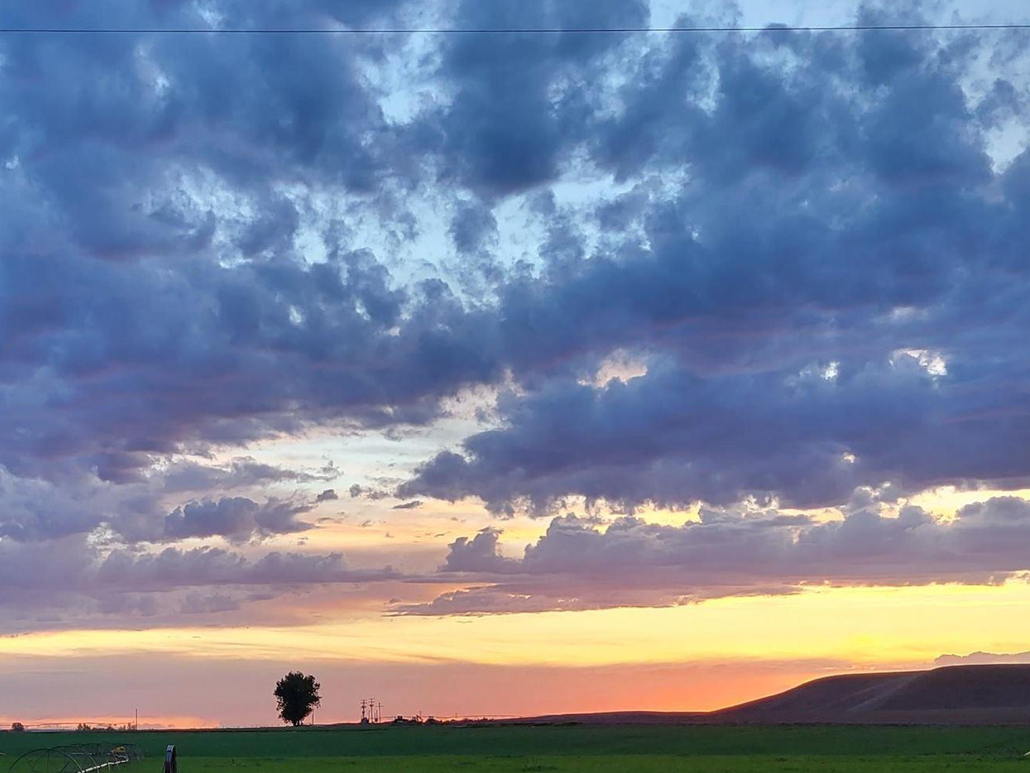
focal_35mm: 61
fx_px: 1815
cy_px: 604
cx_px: 231
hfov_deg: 31.0
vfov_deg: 23.7
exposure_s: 1/120
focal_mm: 5.4
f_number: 1.8
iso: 80
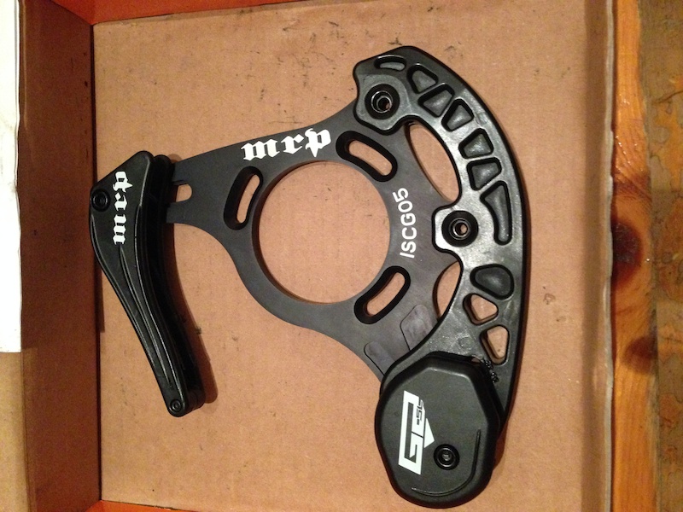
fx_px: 651
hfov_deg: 55.4
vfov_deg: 42.9
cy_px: 256
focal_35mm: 33
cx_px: 342
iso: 800
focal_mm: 4.12
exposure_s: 1/15
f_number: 2.4
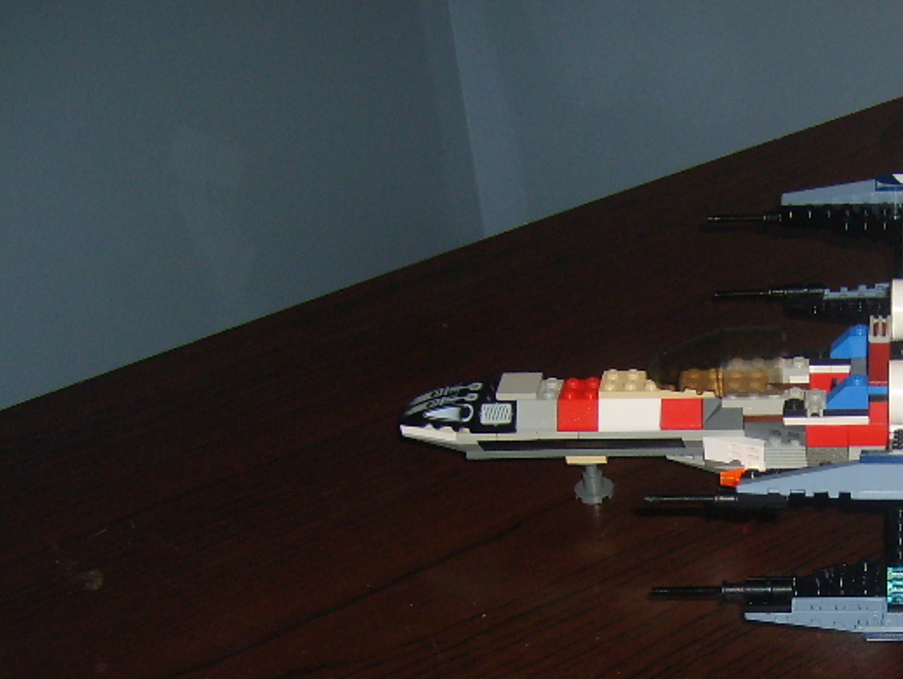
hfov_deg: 26.9
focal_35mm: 69
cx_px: 854
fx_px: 1801
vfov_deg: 20.8
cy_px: 635
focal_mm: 5.8
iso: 100
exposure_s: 1/45
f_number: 2.8
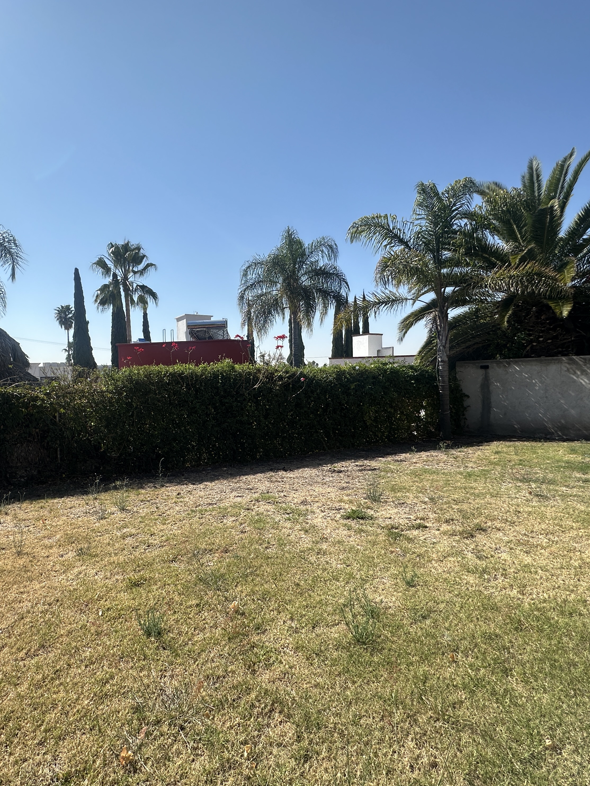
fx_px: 432
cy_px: 394
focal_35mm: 19
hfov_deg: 68.2
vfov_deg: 84.7
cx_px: 246
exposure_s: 1/2053
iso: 50
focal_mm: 2.22
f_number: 2.2
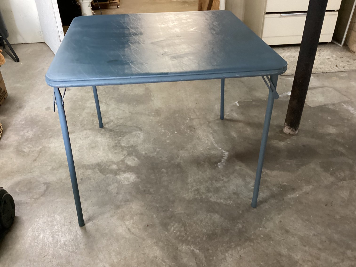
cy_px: 134
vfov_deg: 45.4
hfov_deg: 58.3
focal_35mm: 31
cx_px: 178
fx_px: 319
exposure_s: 1/40
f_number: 2.4
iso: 400
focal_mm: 3.3
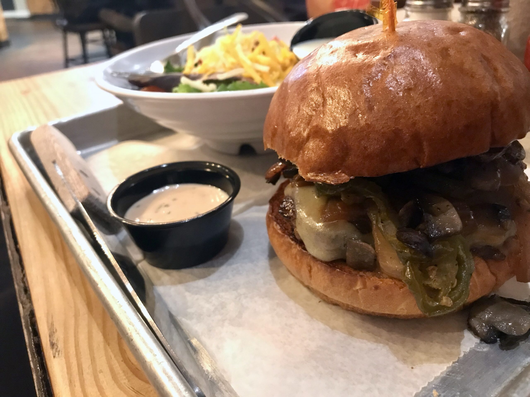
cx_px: 265
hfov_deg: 63.4
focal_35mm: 28
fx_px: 429
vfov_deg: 49.7
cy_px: 198
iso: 100
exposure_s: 1/4
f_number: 1.8
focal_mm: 3.99
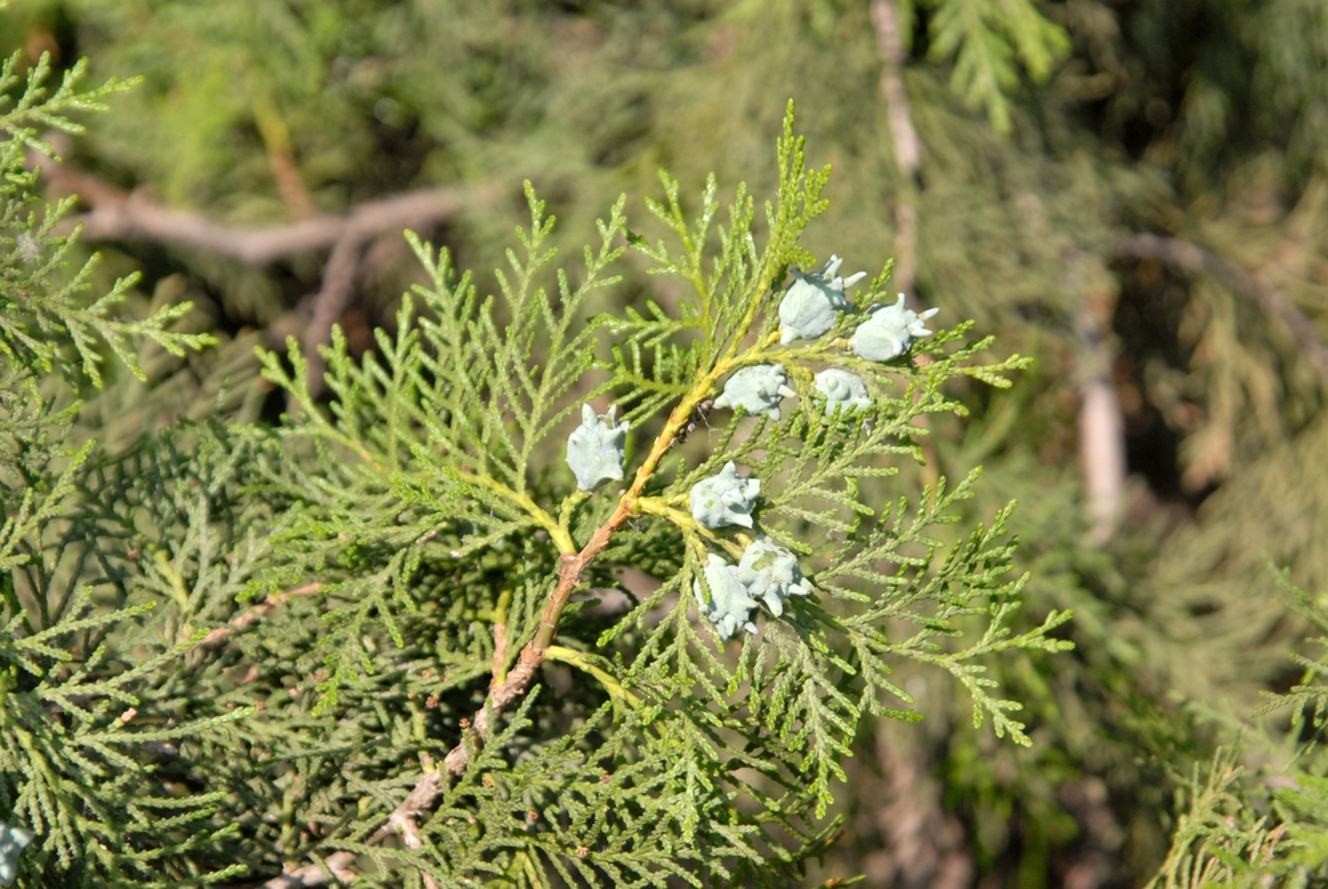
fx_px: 7386
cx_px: 672
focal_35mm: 200
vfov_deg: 6.9
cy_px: 444
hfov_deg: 10.3
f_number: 9
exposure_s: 1/320
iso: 400
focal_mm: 130
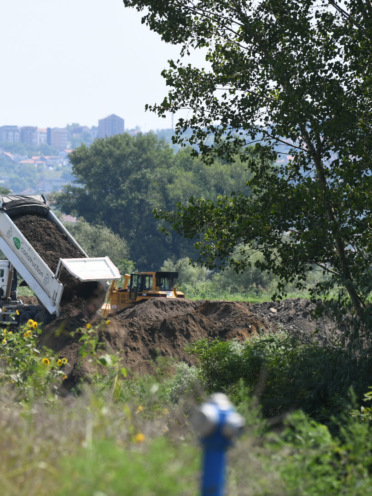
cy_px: 248
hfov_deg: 5.1
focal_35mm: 289
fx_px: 4143
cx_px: 111
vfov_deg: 6.9
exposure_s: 1/4000
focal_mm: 200
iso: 500
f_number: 4
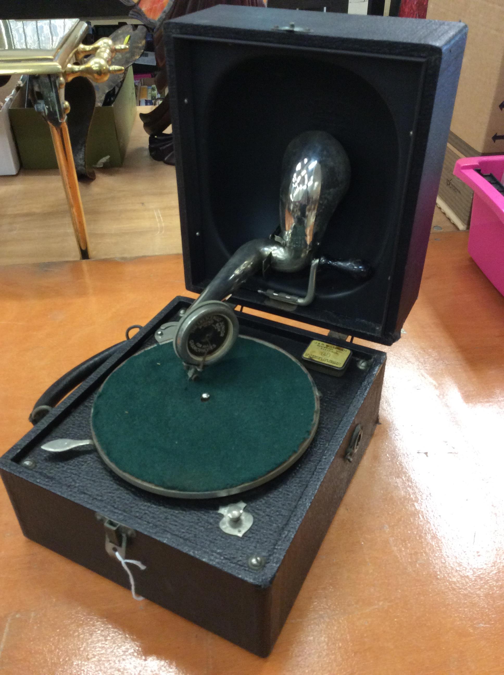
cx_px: 252
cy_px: 338
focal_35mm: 32
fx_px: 623
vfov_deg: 56.9
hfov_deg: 44.1
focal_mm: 3.3
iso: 160
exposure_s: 1/25
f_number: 2.4
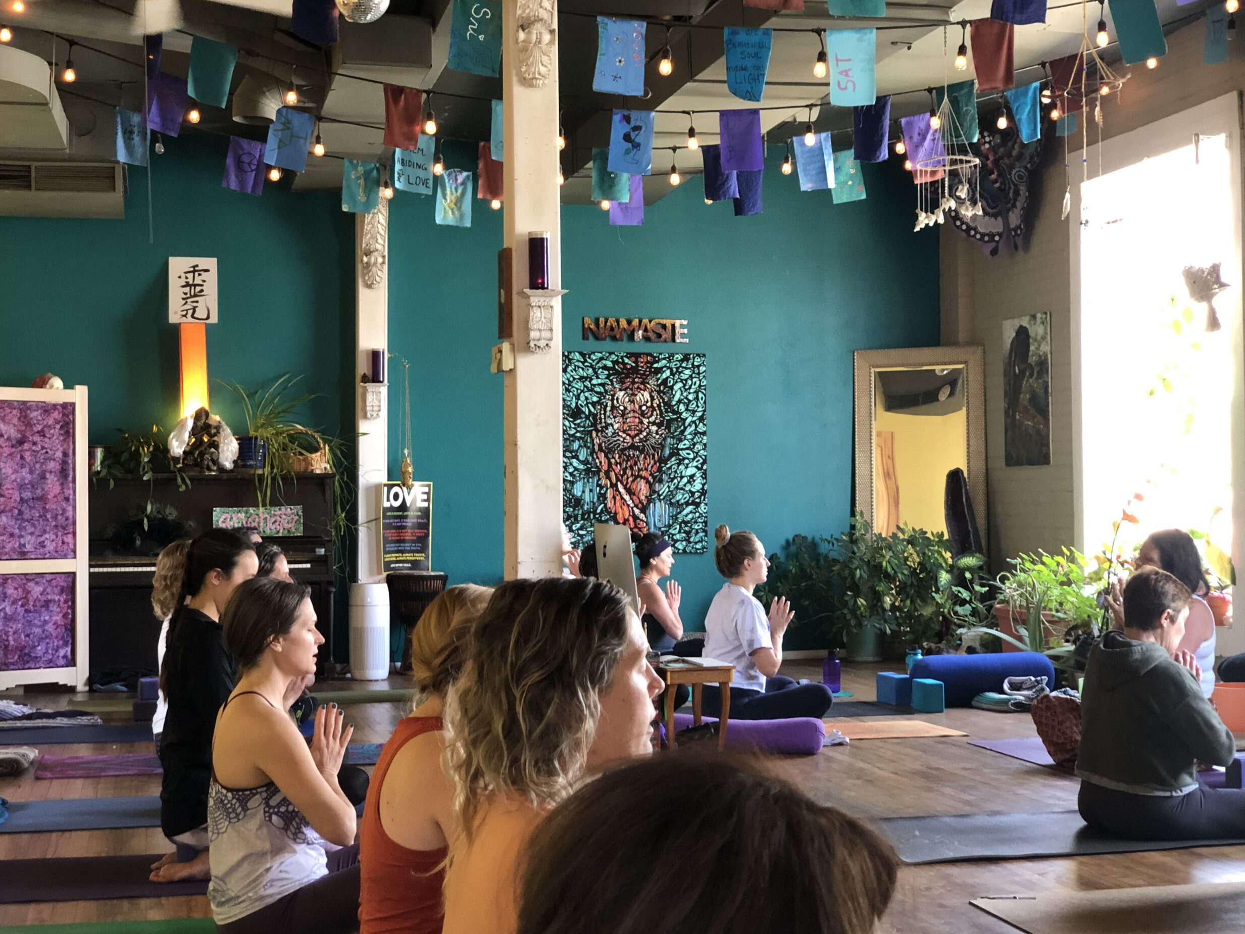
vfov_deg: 27.0
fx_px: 1942
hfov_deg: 35.5
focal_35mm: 54
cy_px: 475
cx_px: 630
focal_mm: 6
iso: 160
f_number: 2.4
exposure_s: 1/24
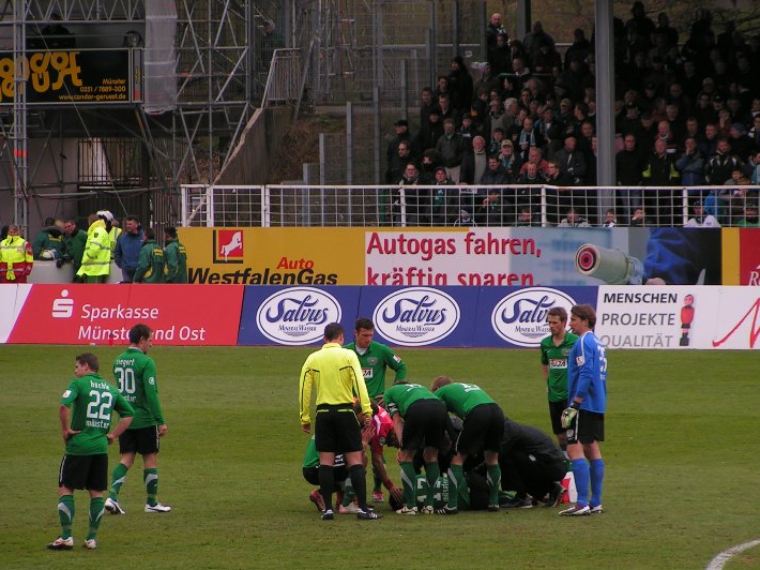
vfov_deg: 5.6
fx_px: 5838
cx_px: 392
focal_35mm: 266
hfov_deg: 7.4
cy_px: 299
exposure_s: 1/400
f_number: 3.5
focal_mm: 36.1
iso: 50
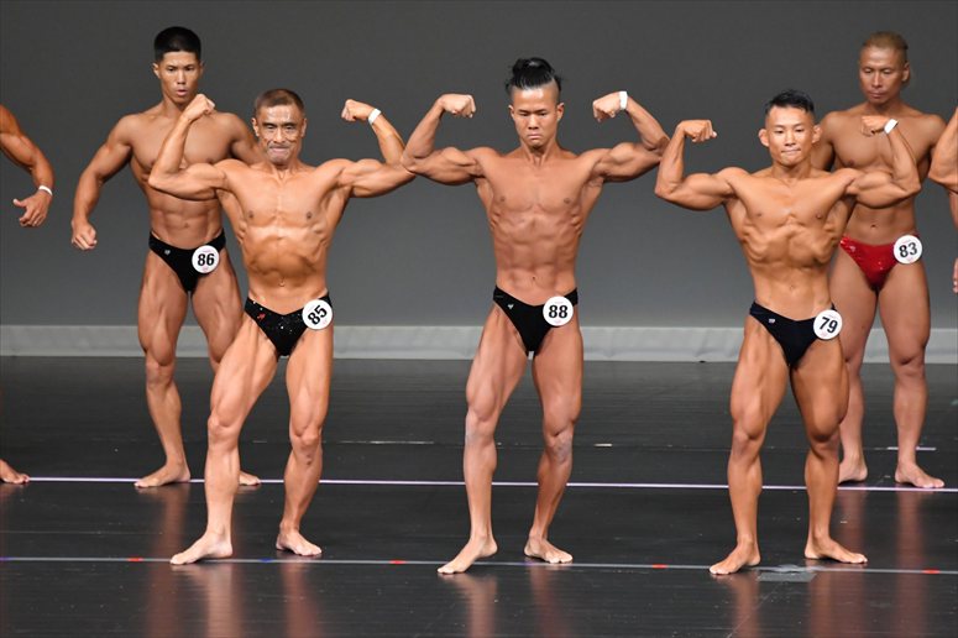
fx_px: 9176
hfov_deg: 6.0
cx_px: 479
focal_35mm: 345
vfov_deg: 4.0
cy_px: 319
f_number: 5.6
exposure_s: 1/400
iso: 5000
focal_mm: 230
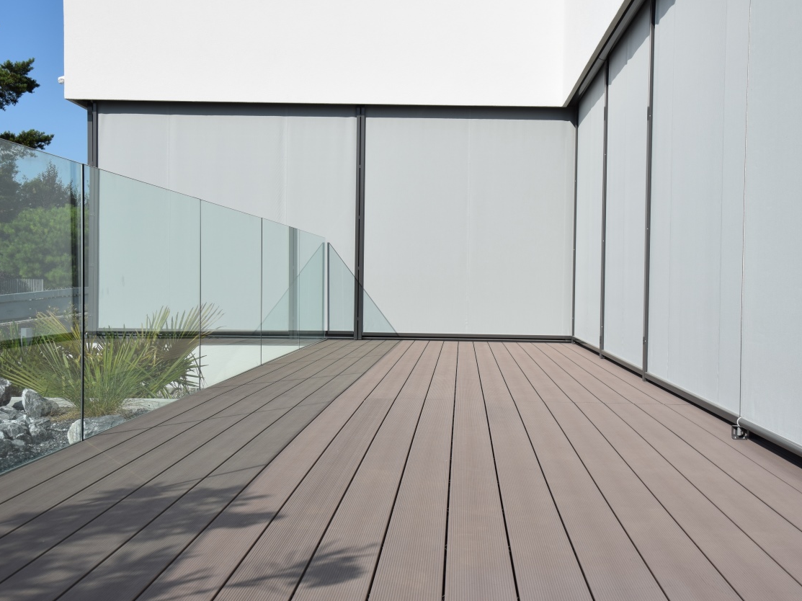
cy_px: 300
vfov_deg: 29.7
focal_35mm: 49
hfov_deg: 38.9
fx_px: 1135
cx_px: 435
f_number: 11
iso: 200
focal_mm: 30
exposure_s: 1/500
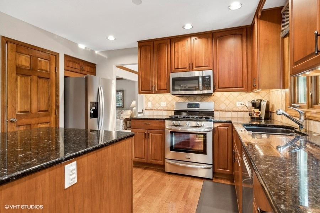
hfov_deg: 90.0
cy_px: 106
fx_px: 160
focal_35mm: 18
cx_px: 160
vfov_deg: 67.4
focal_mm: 12
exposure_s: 1/2.5
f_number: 8
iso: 250
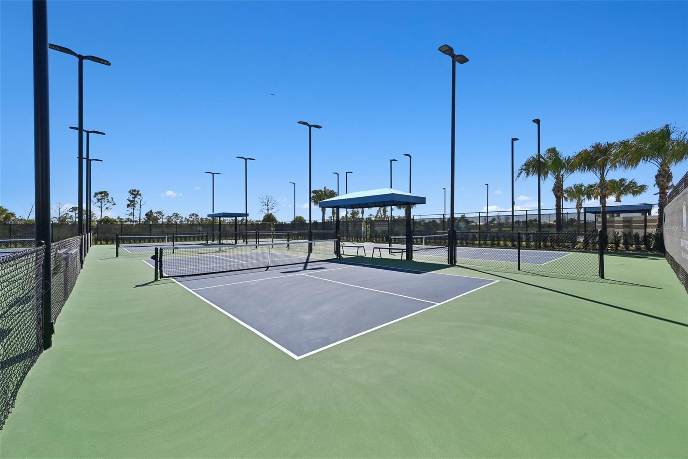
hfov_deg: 104.3
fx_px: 267
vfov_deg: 81.2
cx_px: 344
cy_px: 230
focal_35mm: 14
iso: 400
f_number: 8
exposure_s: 1/3200
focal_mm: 14
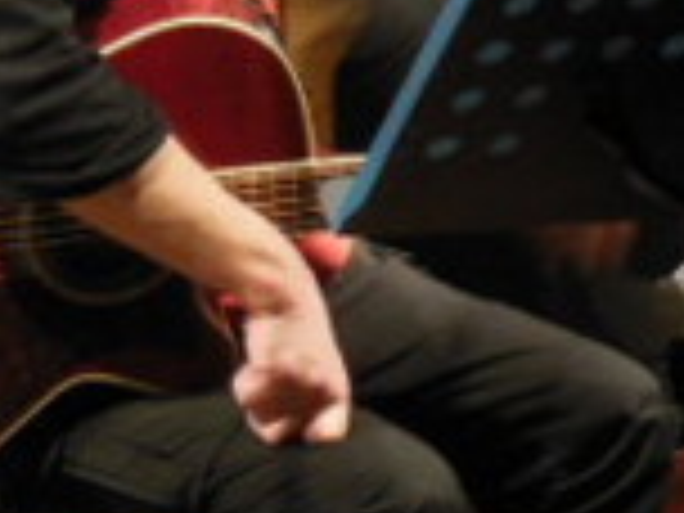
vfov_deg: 7.2
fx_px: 4051
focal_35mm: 205
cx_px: 765
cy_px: -68
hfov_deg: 9.5
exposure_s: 1/6
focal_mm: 9.3
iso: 400
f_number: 4.7
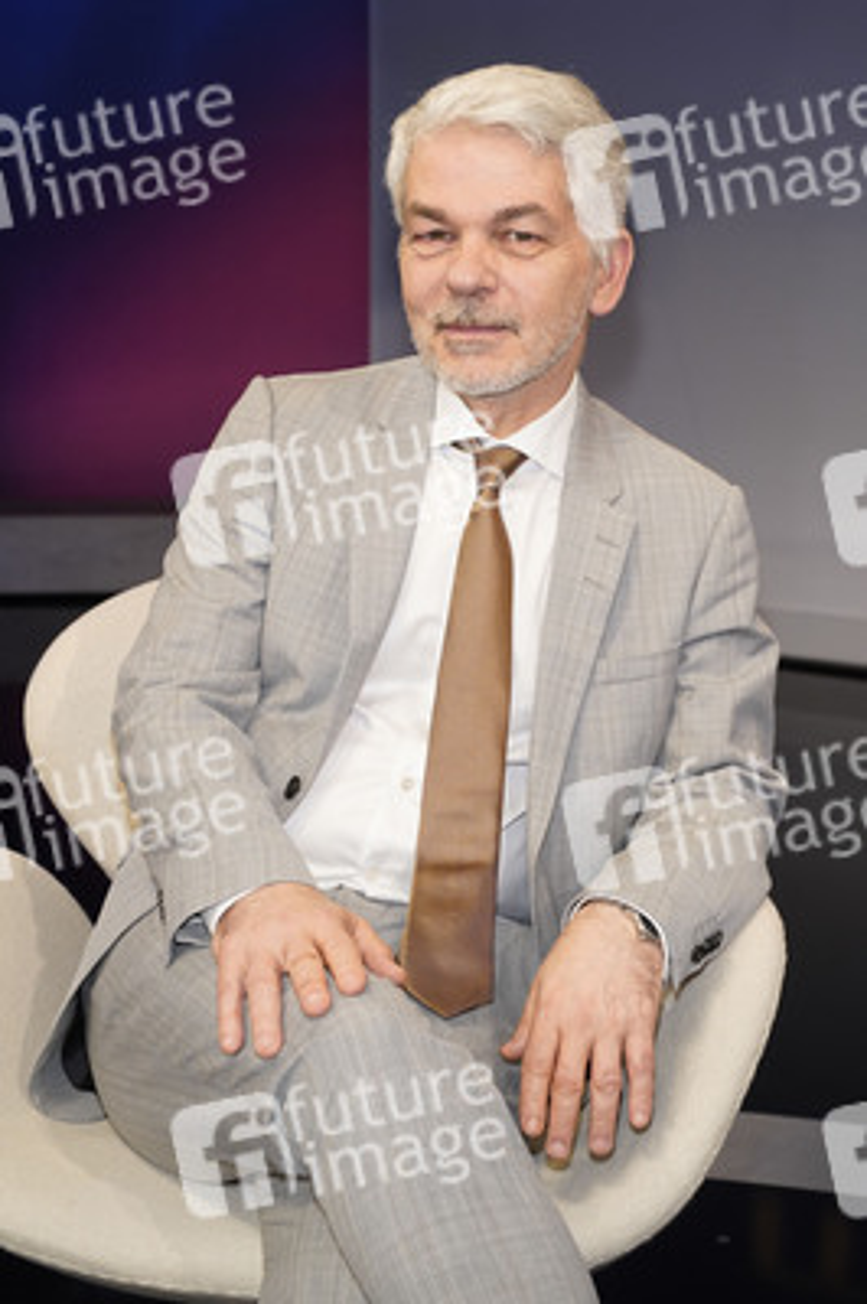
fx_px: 1701
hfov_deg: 28.6
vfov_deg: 41.9
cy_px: 652
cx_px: 434
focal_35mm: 47
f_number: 5.6
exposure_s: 1/160
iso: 2000
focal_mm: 47
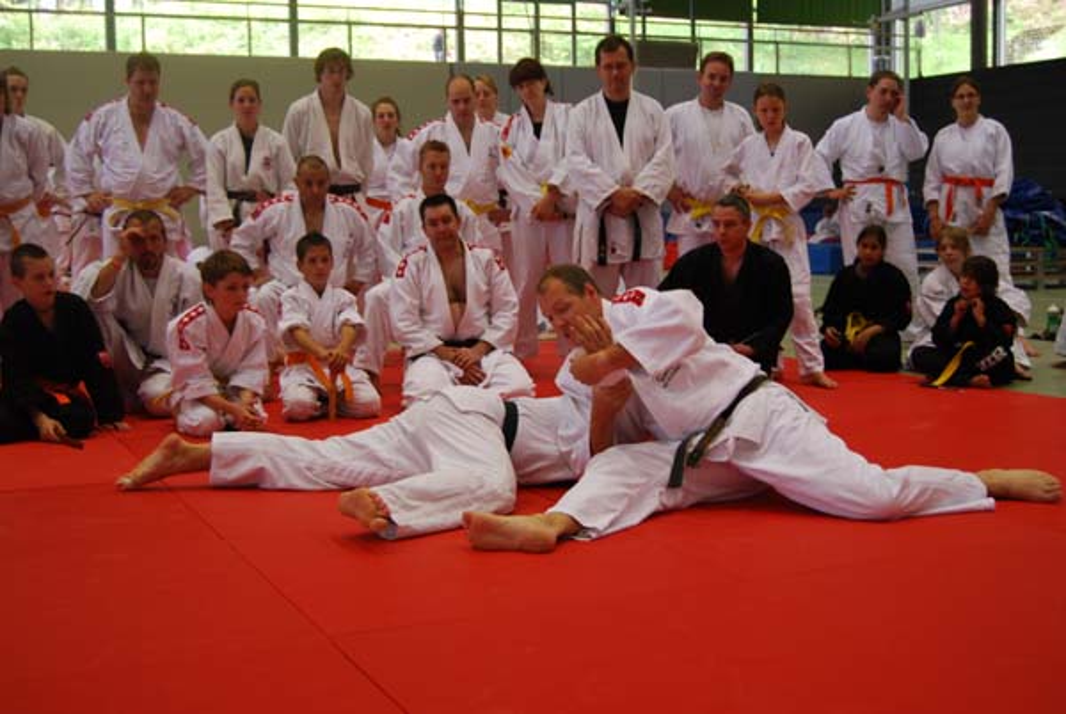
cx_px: 533
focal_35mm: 46
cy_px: 357
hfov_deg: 42.3
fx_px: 1379
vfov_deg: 29.0
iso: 200
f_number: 4.5
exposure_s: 1/30
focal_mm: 31
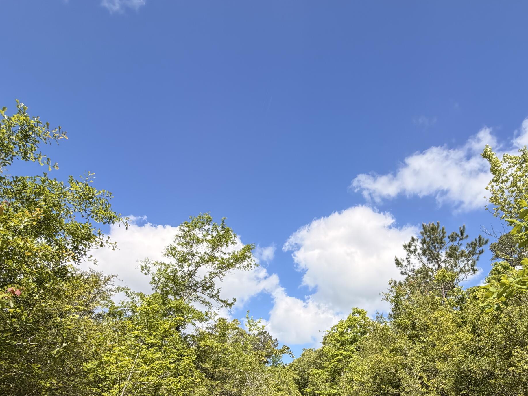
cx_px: 326
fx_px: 351
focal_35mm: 23
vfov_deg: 56.0
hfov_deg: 72.8
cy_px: 297
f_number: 2.2
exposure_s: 1/770
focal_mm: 2.22
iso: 25
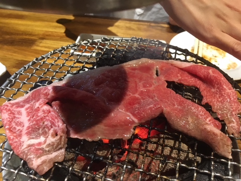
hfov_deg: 61.7
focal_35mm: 29
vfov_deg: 48.2
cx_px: 120
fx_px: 202
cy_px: 90
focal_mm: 4.15
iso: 200
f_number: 2.2
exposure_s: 1/25
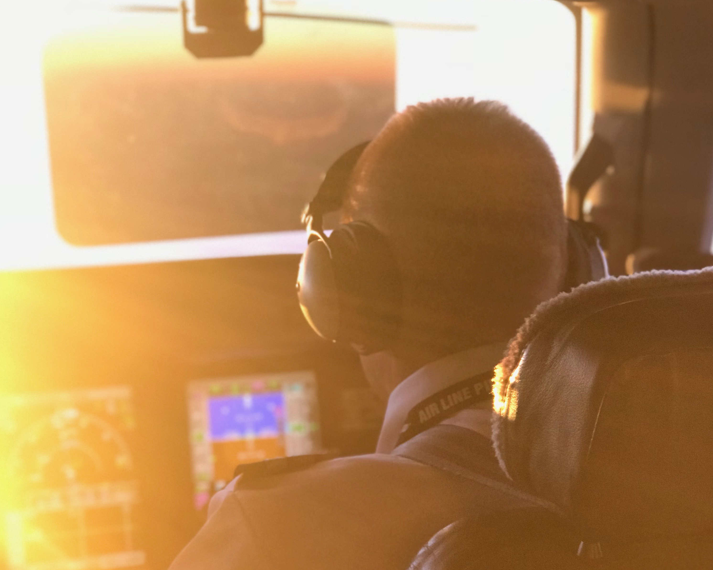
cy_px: 421
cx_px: 357
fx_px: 1583
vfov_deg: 20.3
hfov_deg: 25.4
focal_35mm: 75
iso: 250
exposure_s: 1/60
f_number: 2.8
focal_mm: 6.6
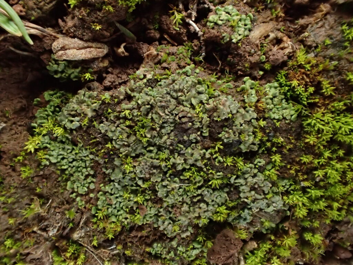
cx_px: 176
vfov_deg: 46.8
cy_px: 132
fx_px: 306
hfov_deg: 60.0
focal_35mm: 30
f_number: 3.2
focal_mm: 5.5
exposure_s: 1/30
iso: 1250
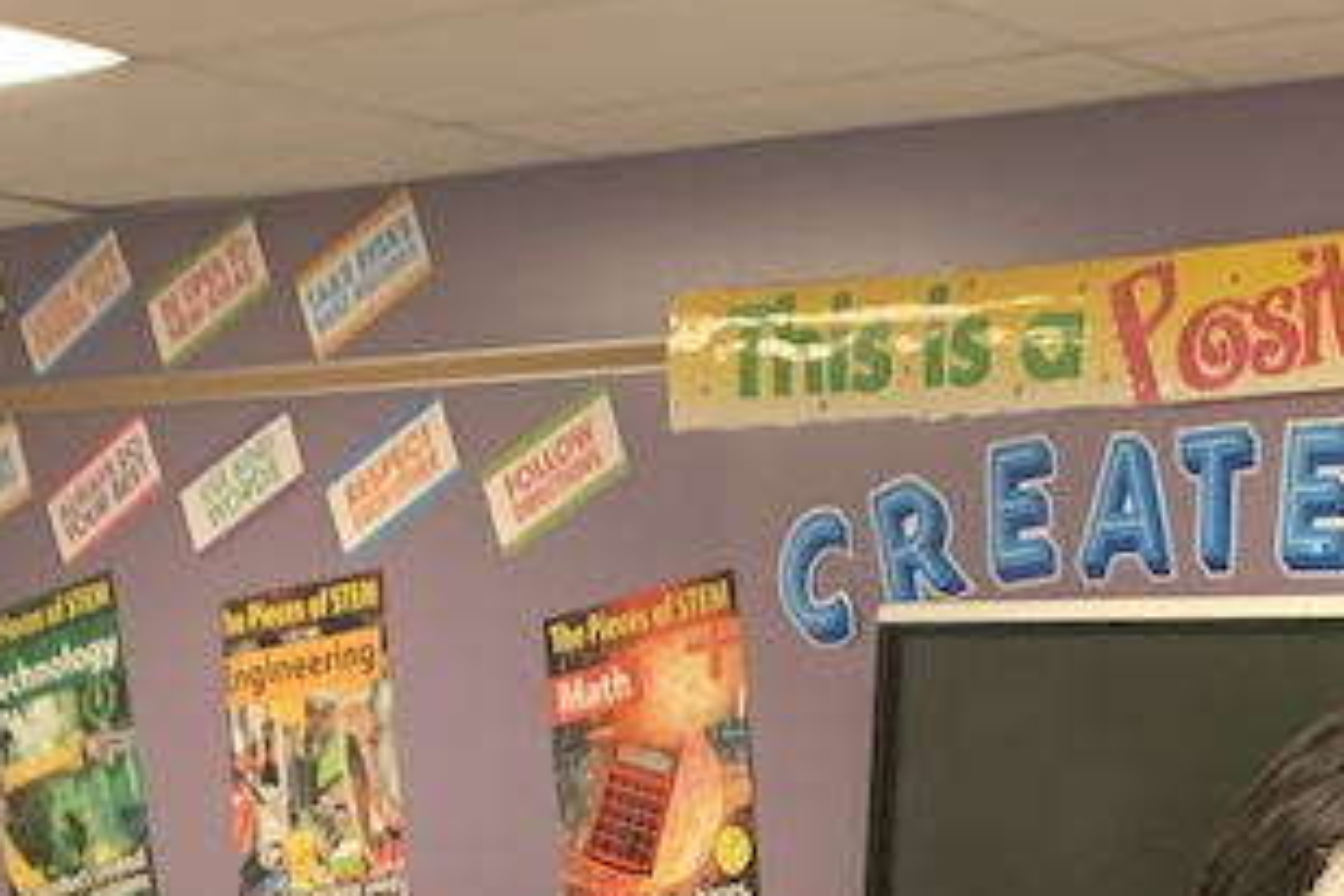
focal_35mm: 105
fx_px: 3920
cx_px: 552
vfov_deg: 11.4
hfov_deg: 19.4
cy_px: 1940
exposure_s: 1/60
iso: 200
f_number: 1.8
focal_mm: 4.25
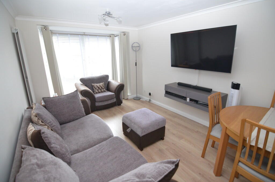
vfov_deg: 71.8
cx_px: 138
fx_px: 126
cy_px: 91
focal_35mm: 16
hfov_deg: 95.1
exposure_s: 1/30
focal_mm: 11
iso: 1250
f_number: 2.8
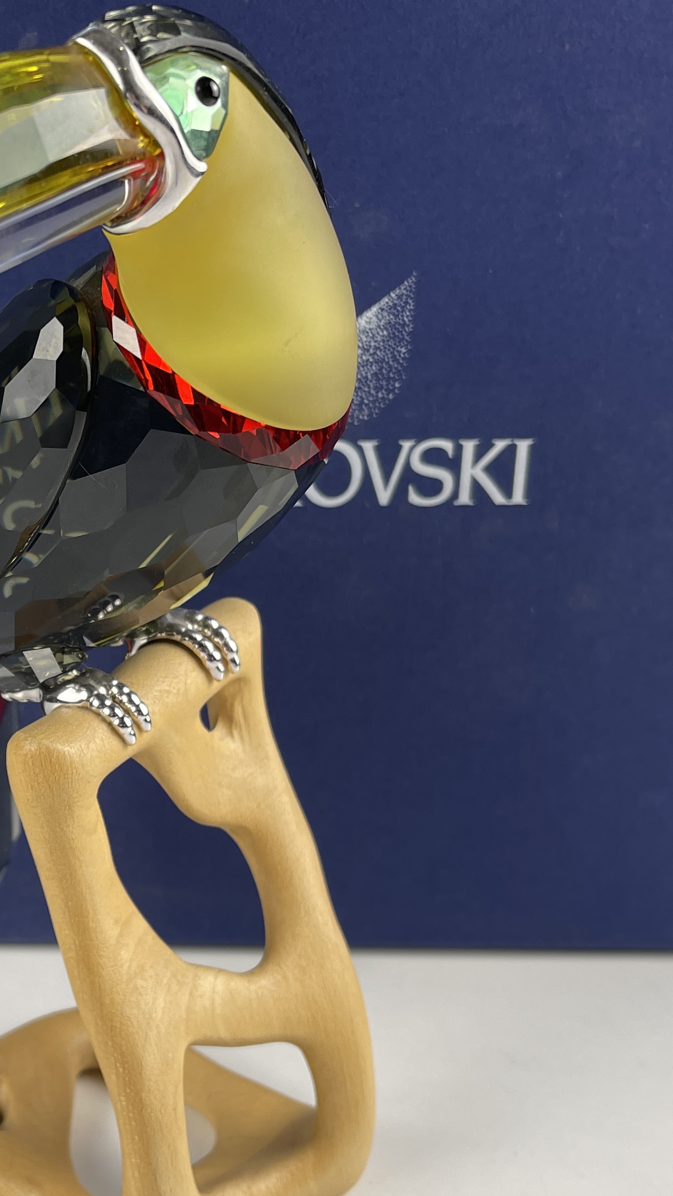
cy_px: 590
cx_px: 25
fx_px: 1586
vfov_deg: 41.3
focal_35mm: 50
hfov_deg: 23.1
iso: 40
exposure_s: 1/100
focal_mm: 5.1
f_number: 1.6
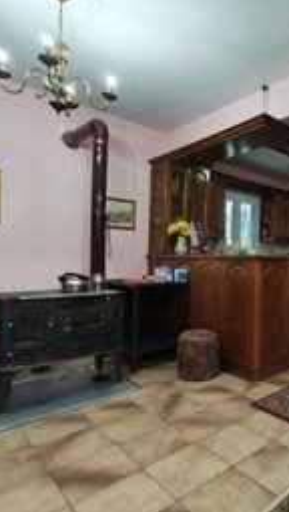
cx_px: 278
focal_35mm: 23
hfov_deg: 43.7
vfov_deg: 78.6
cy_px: 251
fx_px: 312
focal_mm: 1.65
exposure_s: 1/33.3
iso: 640
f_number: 2.2
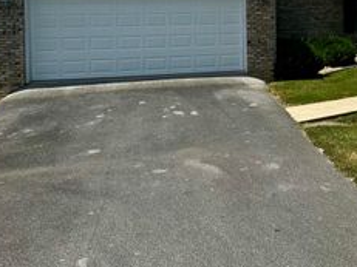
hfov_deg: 34.9
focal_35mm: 52
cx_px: 317
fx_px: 536
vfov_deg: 26.5
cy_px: -1
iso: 80
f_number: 1.78
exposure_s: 1/6211
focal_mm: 6.86
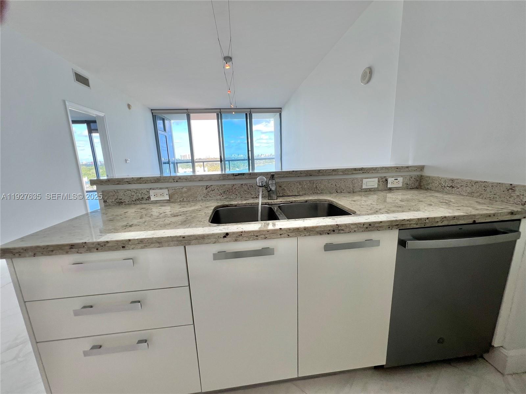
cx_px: 263
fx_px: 198
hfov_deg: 106.2
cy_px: 197
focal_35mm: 13
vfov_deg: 89.9
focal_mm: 1.57
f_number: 1.8
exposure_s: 1/120
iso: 40
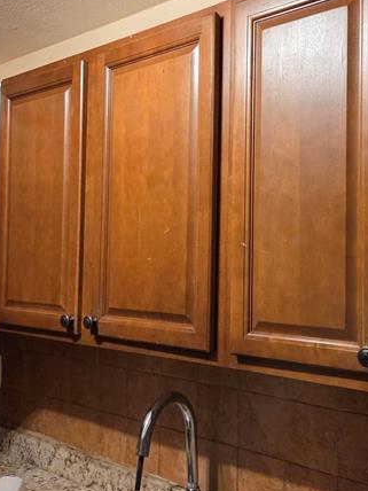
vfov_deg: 43.8
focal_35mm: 43
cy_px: 235
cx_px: 210
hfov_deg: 33.5
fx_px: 610
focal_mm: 5.4
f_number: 1.8
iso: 1000
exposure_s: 1/120
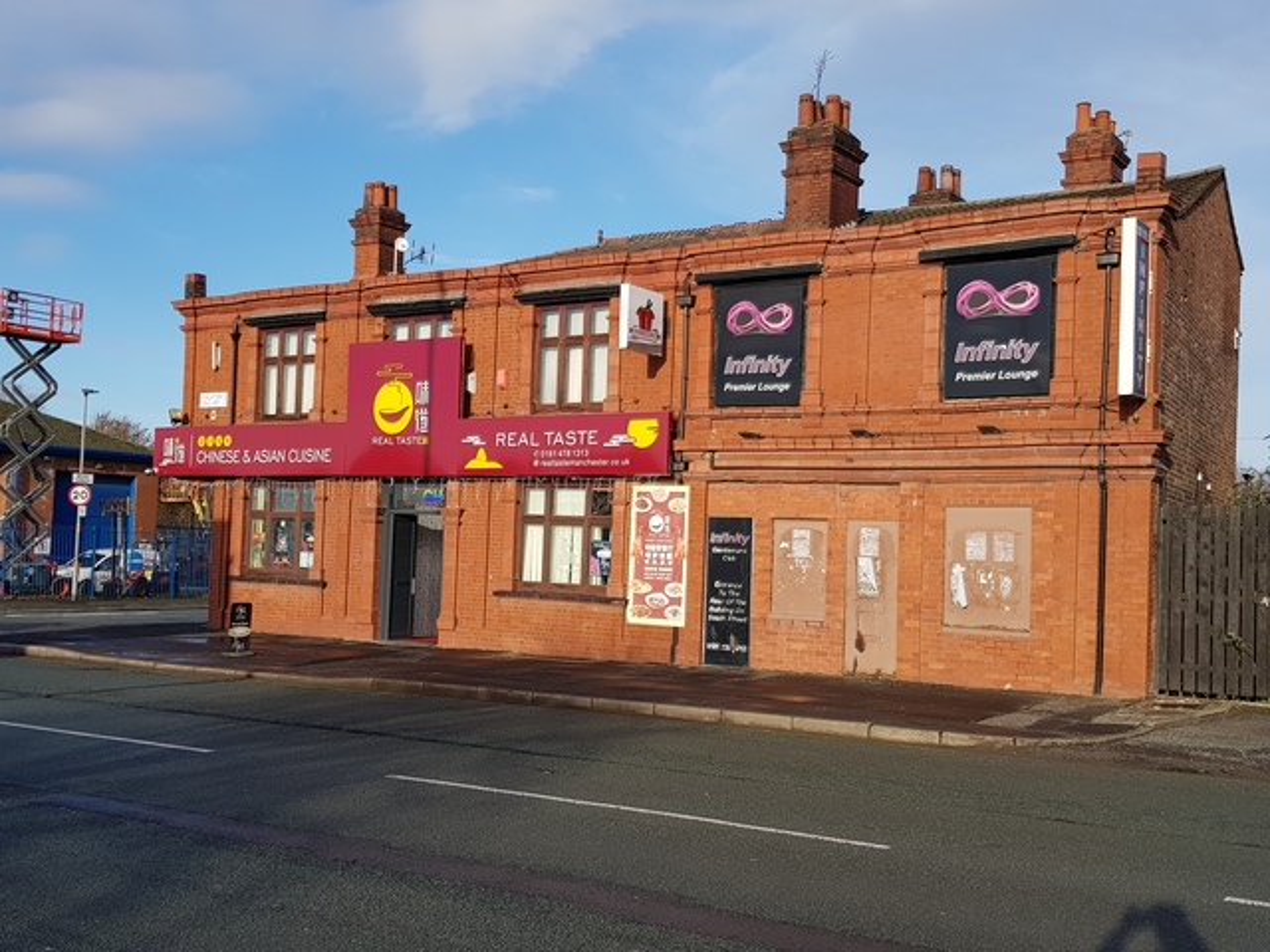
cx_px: 635
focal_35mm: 26
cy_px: 476
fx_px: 954
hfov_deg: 67.3
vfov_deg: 53.1
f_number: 1.7
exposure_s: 1/1676
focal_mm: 4.2
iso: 40
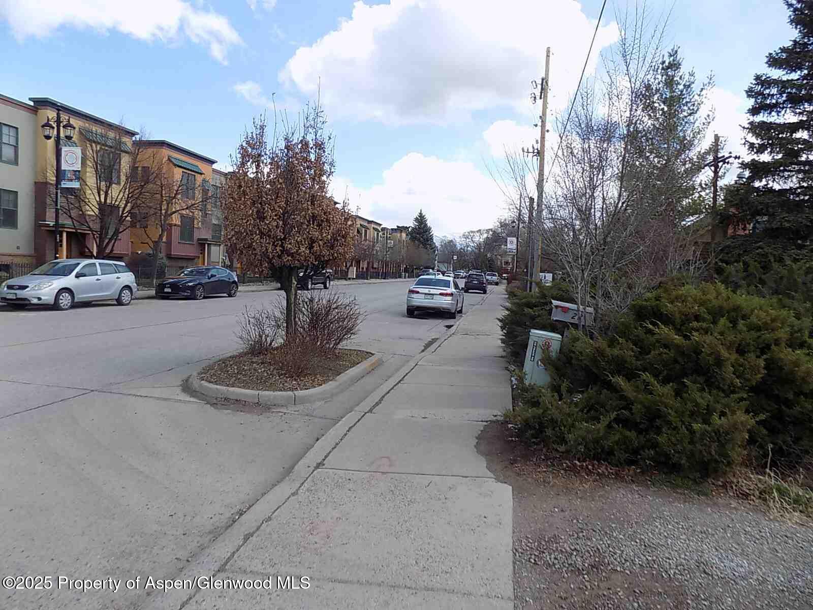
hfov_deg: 73.9
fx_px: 540
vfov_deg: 58.9
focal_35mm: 23
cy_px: 305
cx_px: 406
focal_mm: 4
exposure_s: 1/800
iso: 80
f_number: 3.1
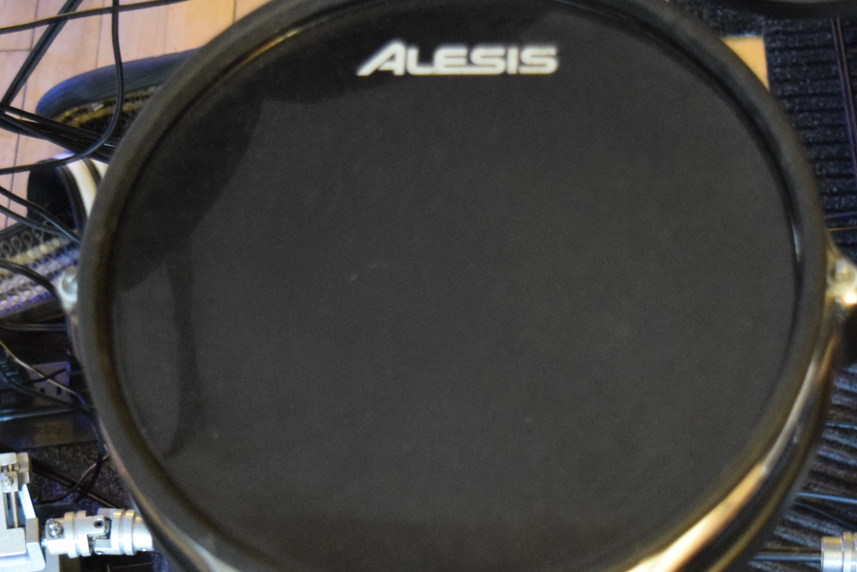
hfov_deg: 19.8
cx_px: 386
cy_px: 401
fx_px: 2452
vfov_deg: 13.3
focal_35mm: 103
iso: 3200
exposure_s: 1/8
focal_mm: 30
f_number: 4.2
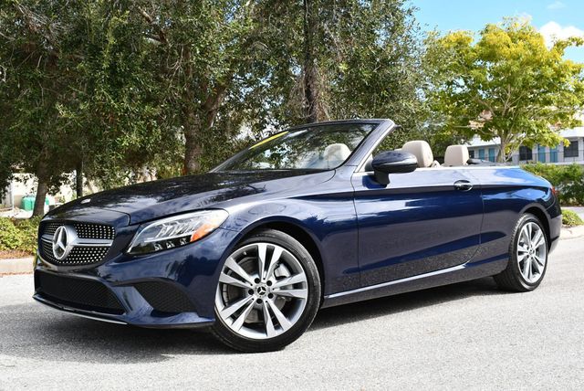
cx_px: 292
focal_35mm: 42
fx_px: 682
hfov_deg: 46.4
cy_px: 196
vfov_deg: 32.0
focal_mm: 21
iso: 200
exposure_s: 1/250
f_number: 8
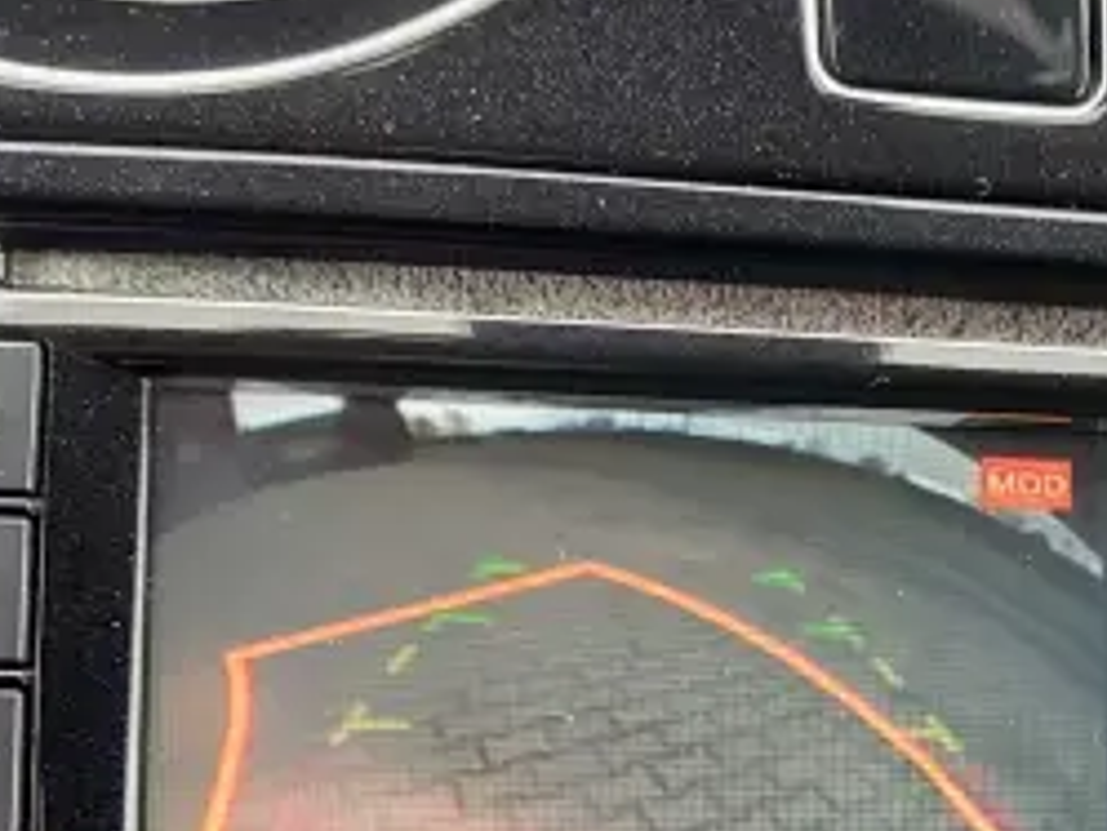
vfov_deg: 23.9
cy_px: 800
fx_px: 1888
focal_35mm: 59
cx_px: 1143
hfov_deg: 30.1
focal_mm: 5.56
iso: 163
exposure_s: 1/100
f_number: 1.8
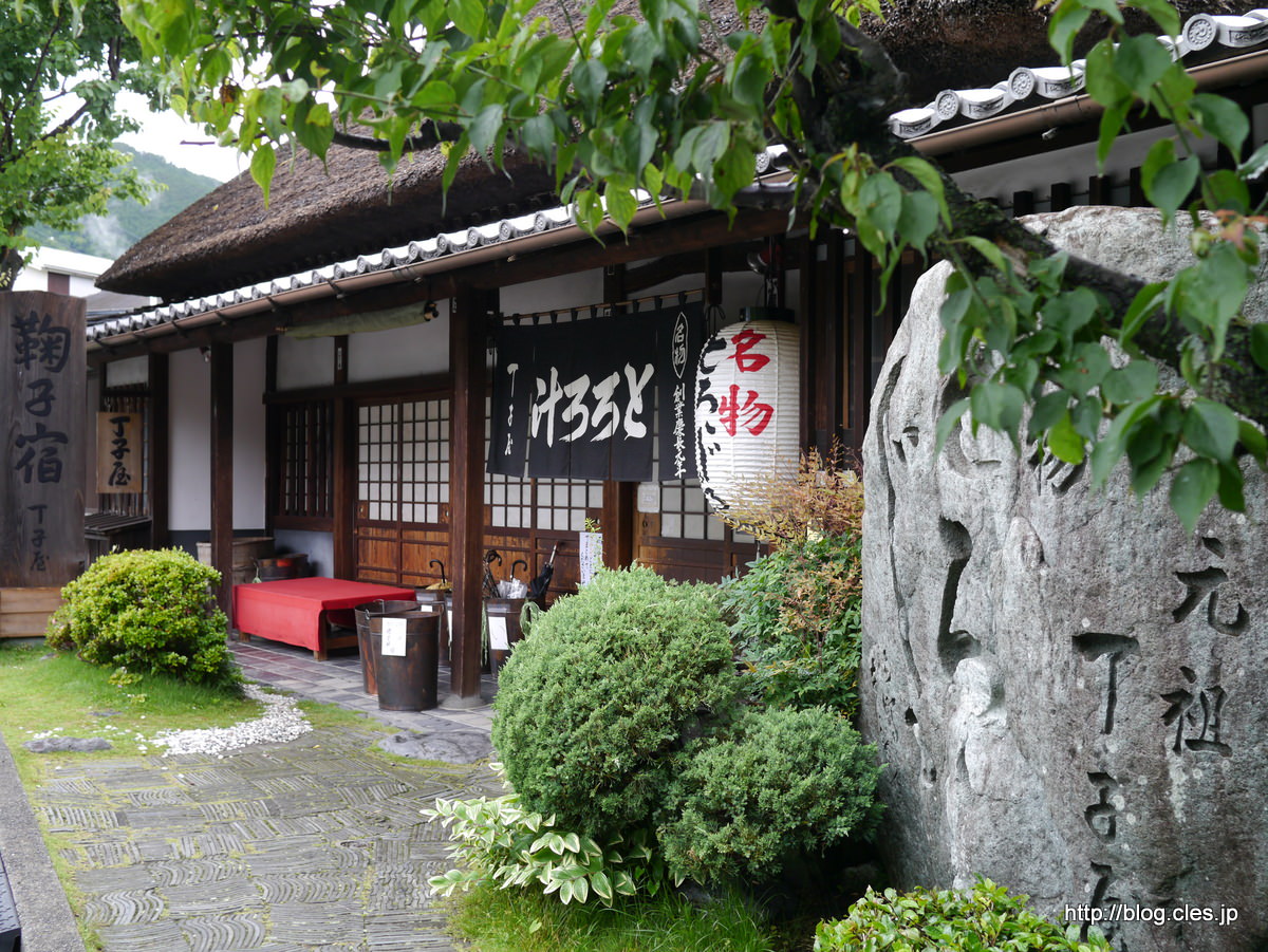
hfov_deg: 46.8
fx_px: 1466
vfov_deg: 36.0
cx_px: 634
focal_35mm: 40
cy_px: 476
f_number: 4
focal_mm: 20
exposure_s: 1/160
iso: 160
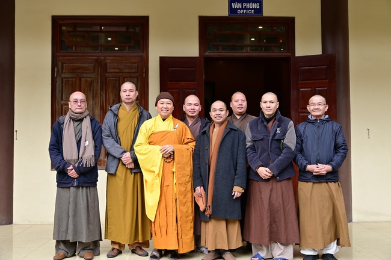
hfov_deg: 48.5
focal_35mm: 40
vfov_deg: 33.3
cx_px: 196
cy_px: 130
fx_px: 434
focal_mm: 40
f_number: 5.6
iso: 125
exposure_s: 1/125
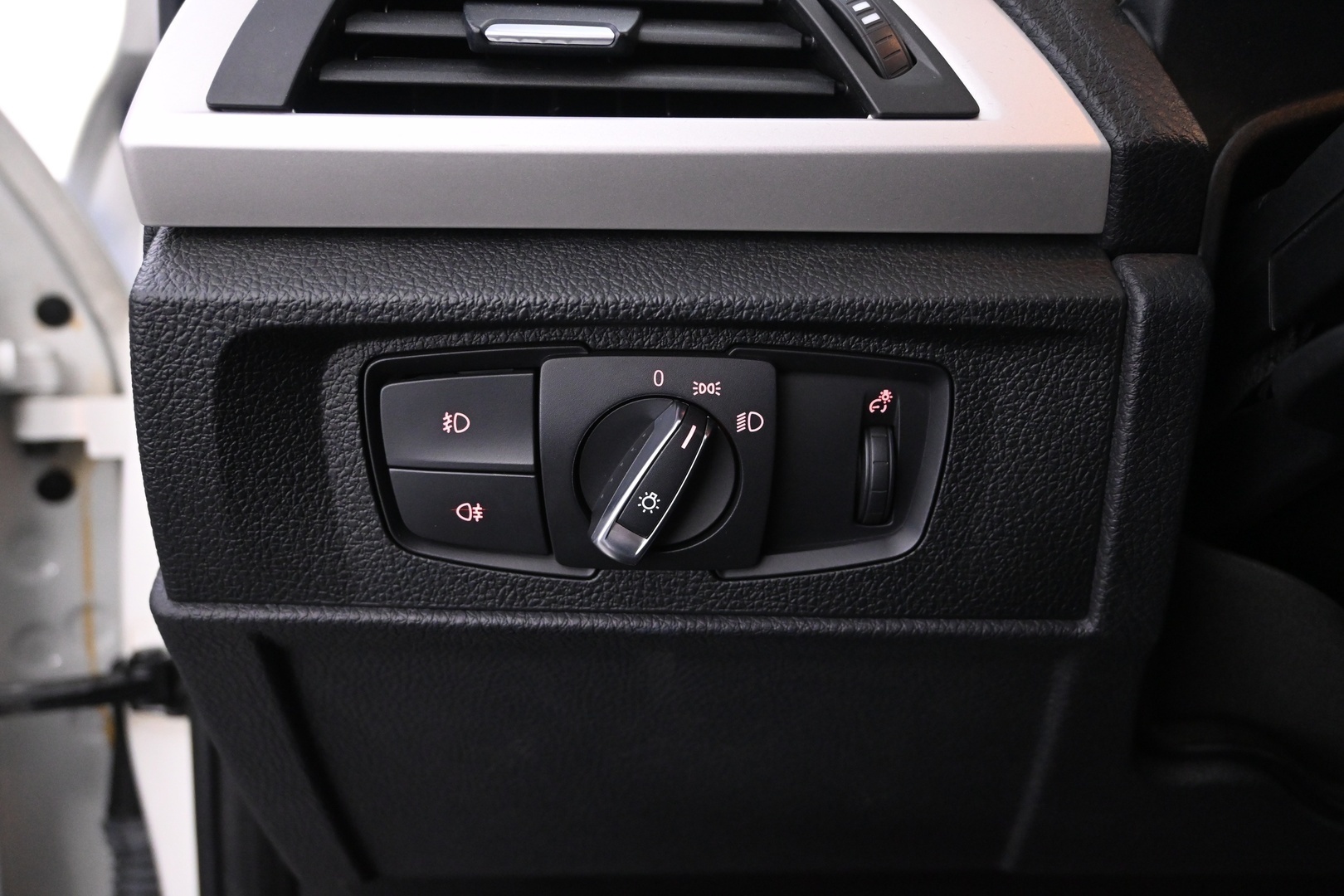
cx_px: 672
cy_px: 448
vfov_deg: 41.7
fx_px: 1176
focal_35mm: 32
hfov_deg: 59.5
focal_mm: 21
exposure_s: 1/20
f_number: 4
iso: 2500
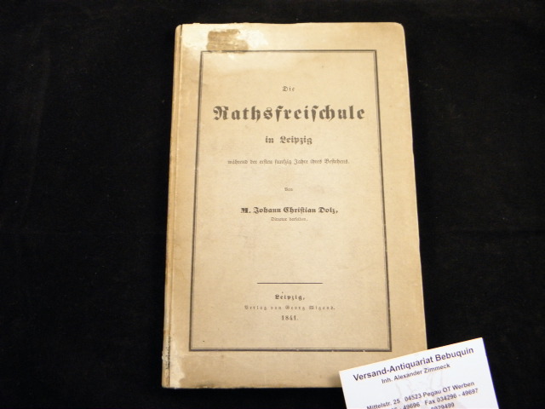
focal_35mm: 39
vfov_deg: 36.8
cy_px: 204
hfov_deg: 47.9
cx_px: 272
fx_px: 614
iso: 250
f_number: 3.8
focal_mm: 7.1
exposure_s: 1/40
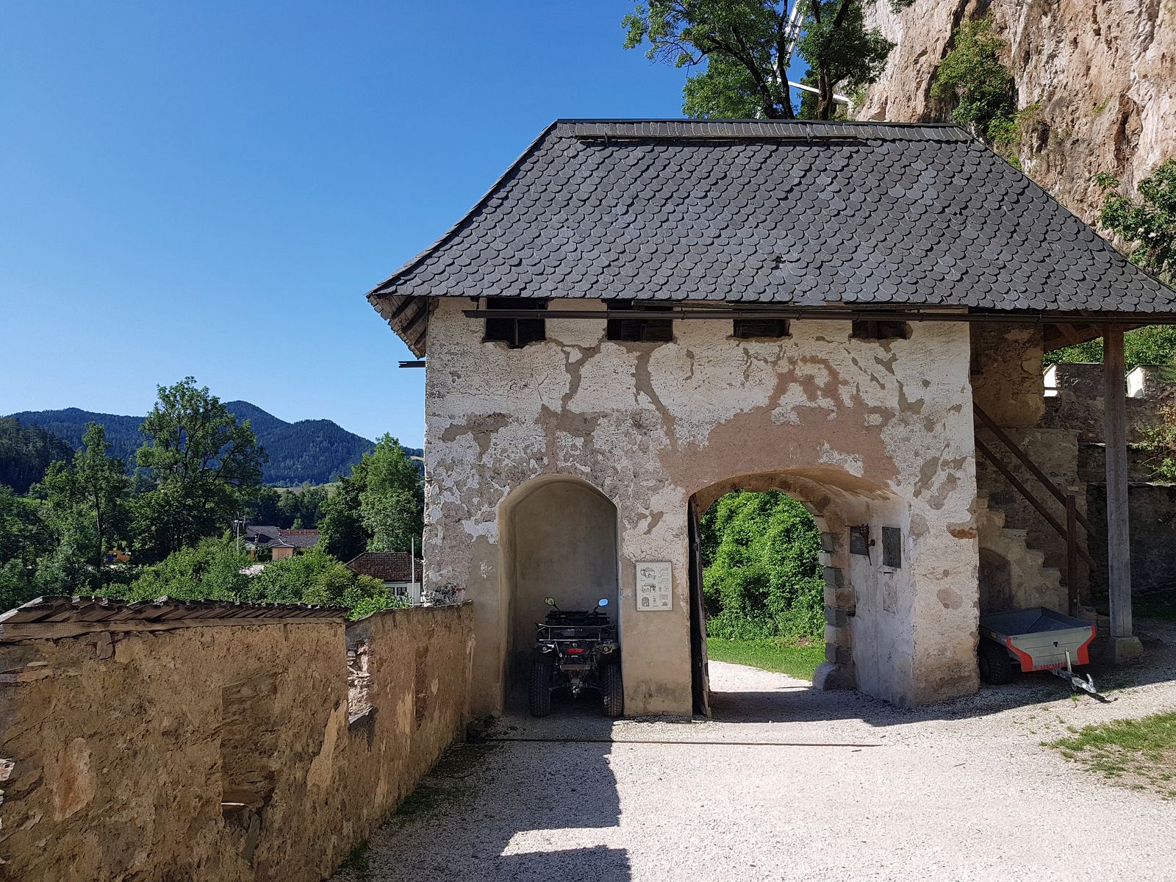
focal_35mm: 26
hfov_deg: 67.3
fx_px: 883
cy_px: 441
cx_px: 588
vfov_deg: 53.1
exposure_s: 1/2088
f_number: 1.7
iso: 50
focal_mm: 4.2
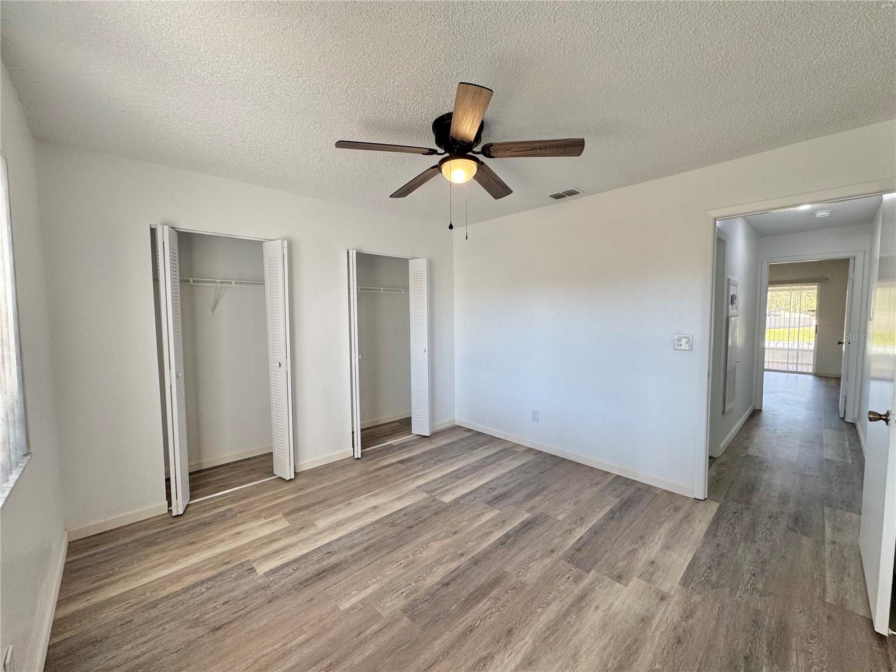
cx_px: 448
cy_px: 336
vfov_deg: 85.7
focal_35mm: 14
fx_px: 362
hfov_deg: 102.1
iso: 100
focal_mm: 2.22
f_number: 2.2
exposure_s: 1/120
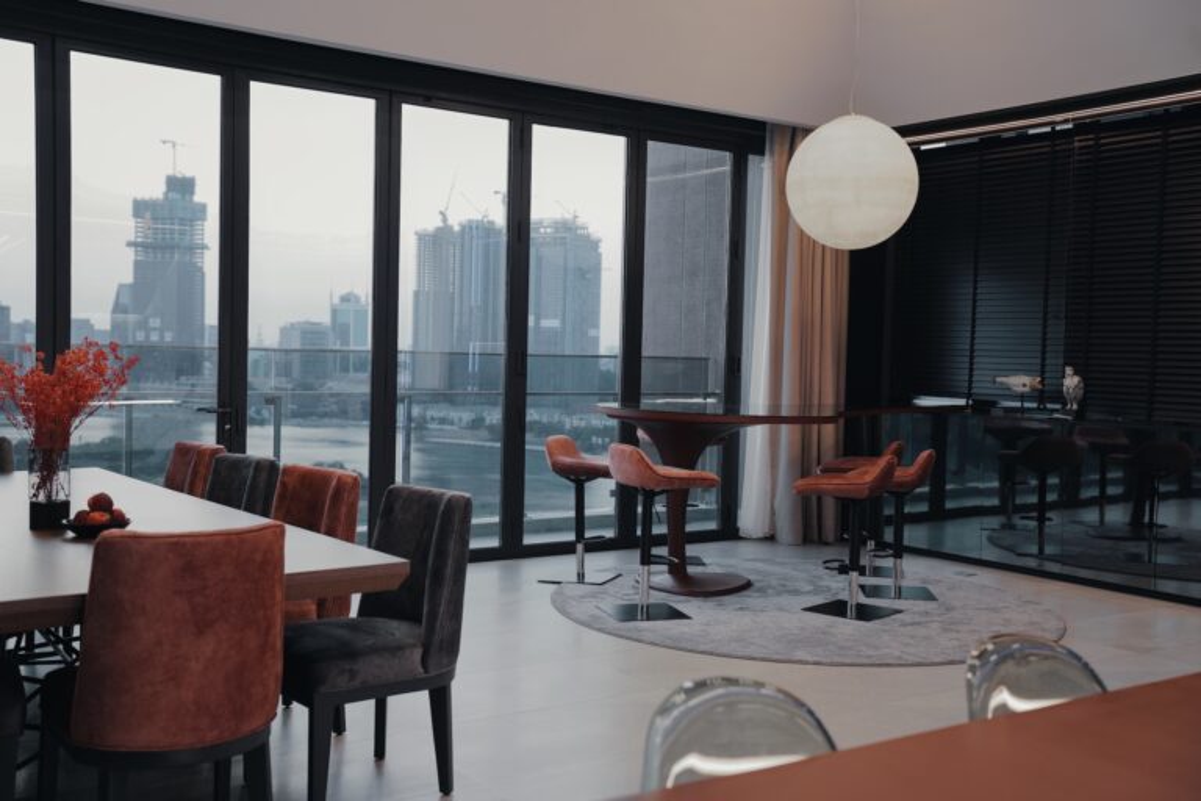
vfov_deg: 35.1
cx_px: 600
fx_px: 1268
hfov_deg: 50.7
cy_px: 400
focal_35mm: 38
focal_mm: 38
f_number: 3.2
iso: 400
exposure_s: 1/125
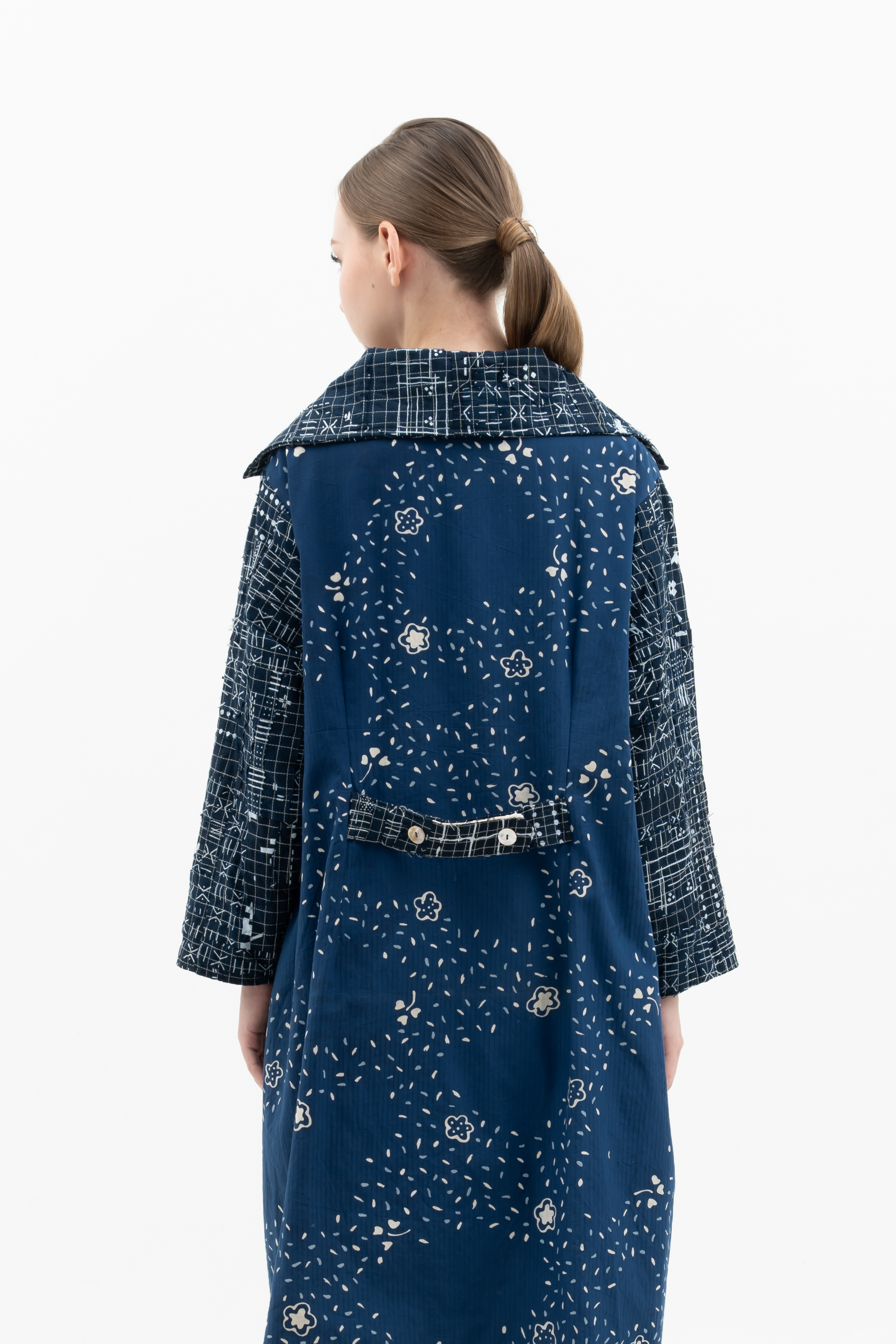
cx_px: 448
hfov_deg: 28.6
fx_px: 1755
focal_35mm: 47
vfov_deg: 41.9
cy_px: 672
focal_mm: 47
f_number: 11
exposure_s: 1/160
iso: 100
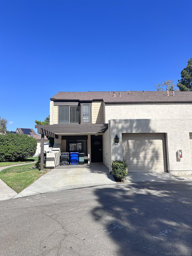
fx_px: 177
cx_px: 96
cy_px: 128
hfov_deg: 56.8
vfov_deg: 71.6
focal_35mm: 24
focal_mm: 6.86
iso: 80
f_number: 1.78
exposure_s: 1/1988
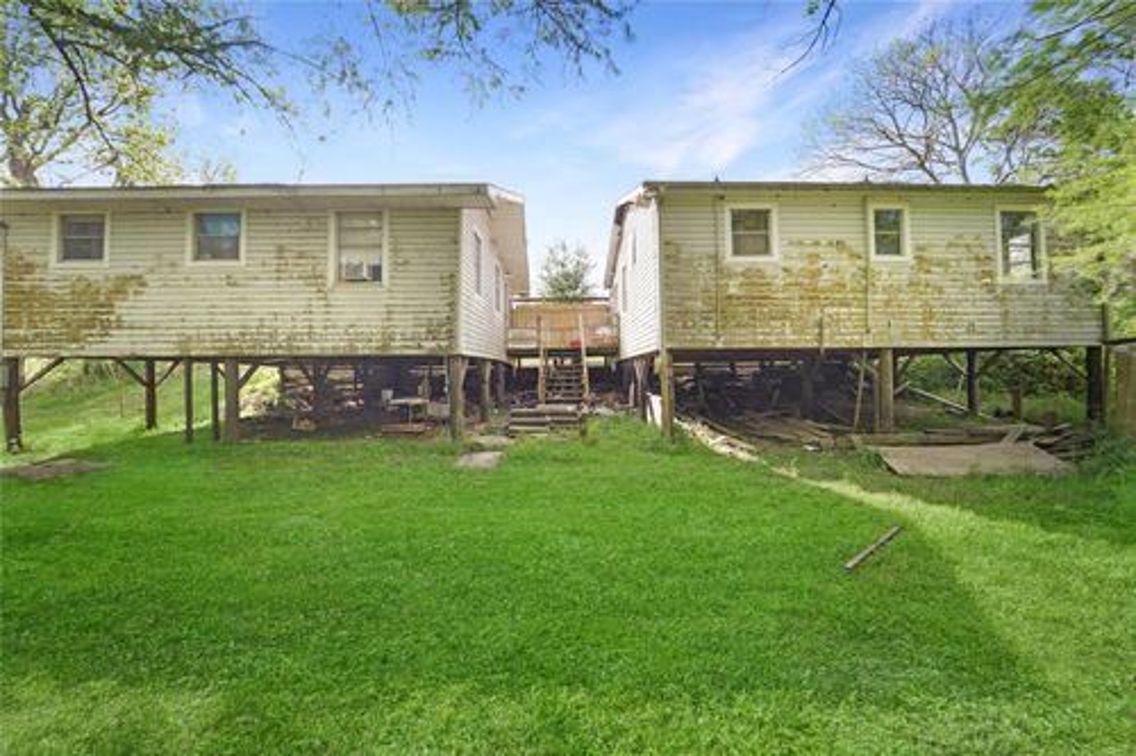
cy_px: 378
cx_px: 568
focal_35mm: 14
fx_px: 442
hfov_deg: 104.3
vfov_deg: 81.2
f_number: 7.1
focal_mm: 14
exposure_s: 1/25
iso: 100
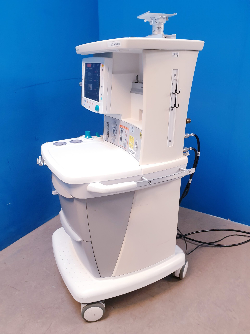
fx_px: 250
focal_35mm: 26
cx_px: 125
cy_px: 167
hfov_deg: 53.1
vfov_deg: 67.3
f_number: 2.4
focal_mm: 4.3
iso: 125
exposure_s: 1/50
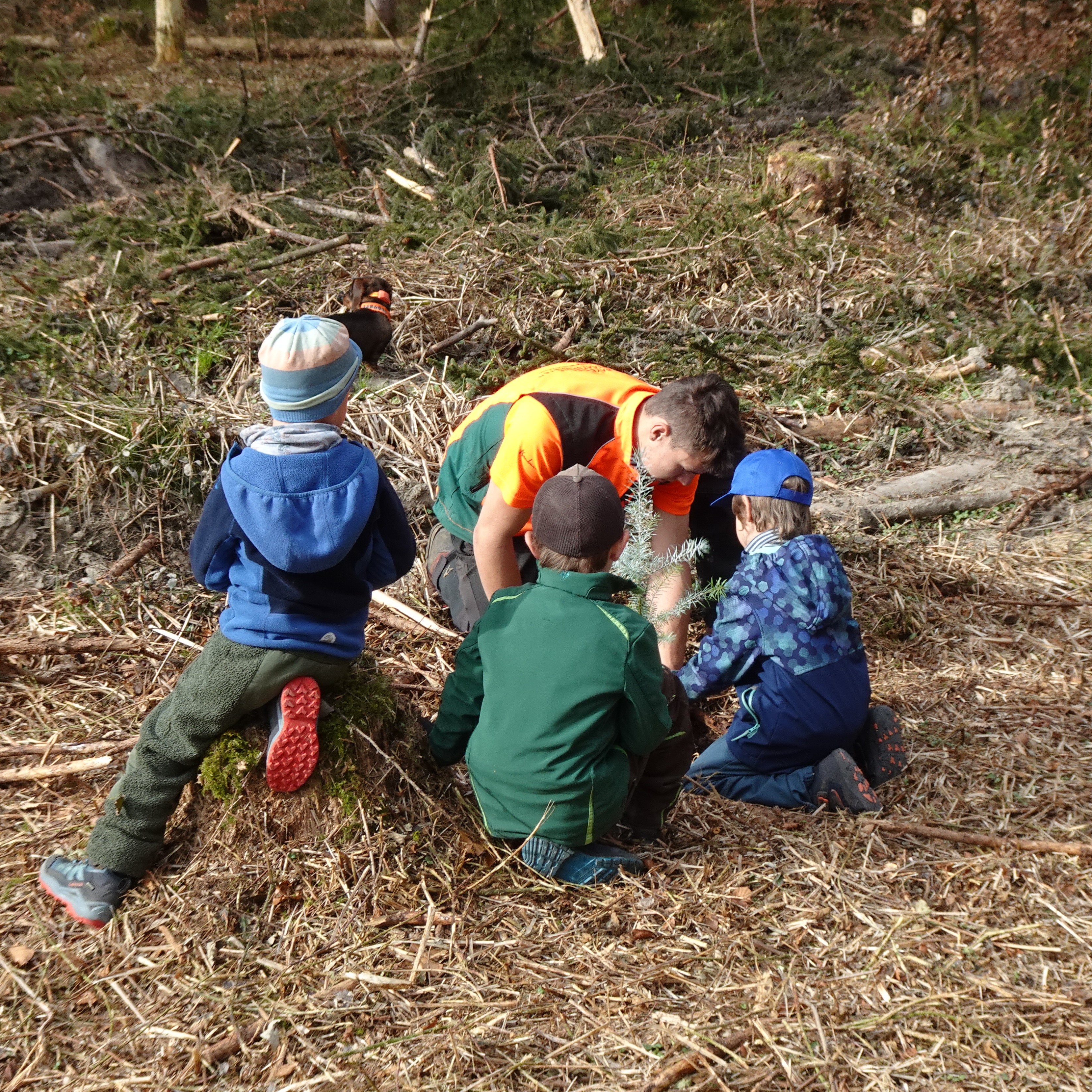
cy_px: 570
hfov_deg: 28.6
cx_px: 598
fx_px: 2141
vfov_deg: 28.6
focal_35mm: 60
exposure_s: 1/160
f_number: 4.5
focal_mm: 7.53
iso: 80
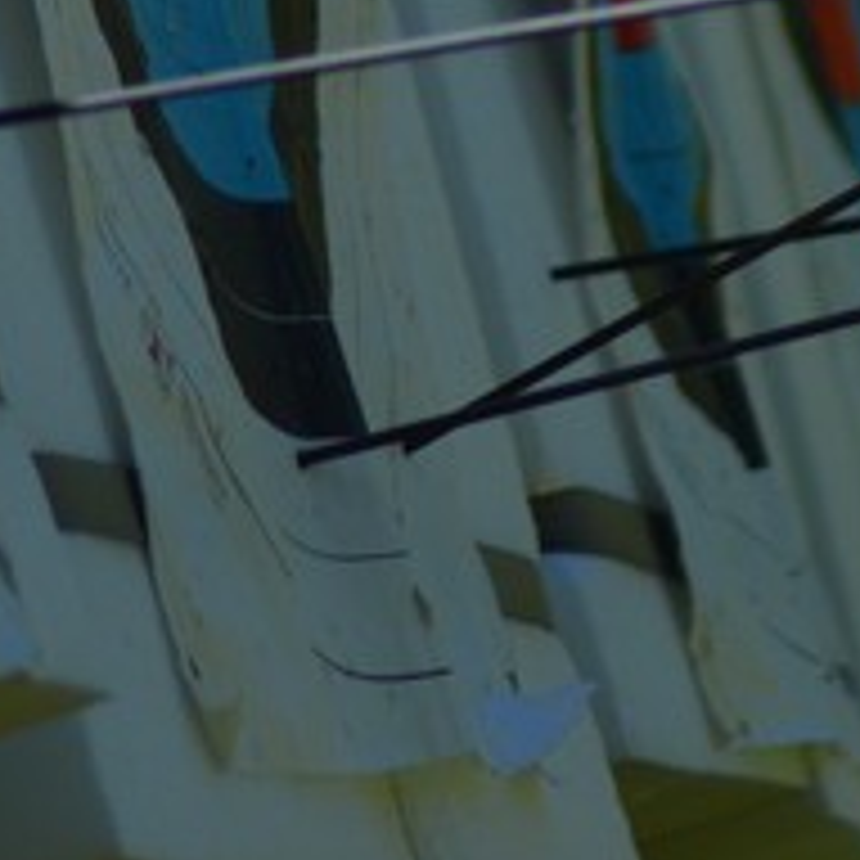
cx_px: 635
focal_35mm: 1231
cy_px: -664
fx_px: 34601
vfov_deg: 1.4
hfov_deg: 1.4
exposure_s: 1/1000
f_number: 4.5
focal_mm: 180
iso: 100
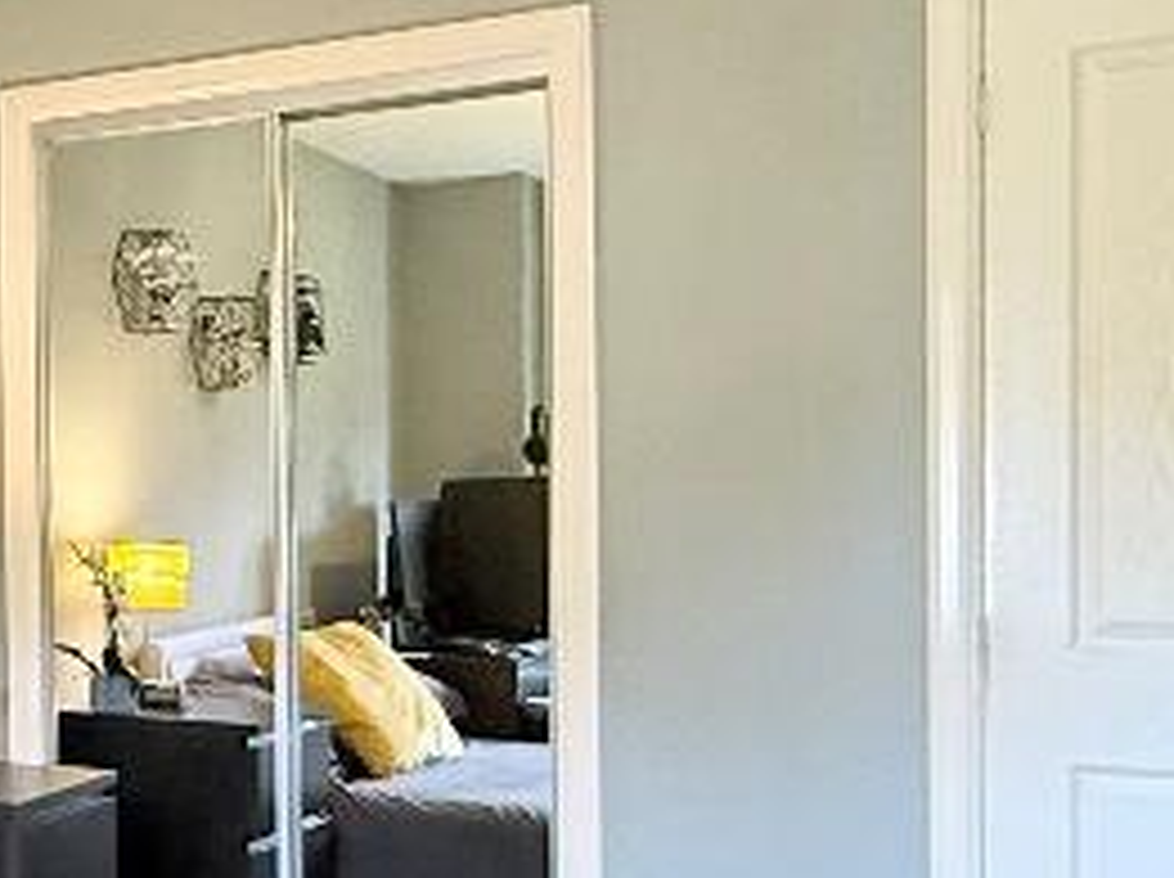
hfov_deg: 30.4
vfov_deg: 26.4
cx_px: -184
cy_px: 536
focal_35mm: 55
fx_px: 1863
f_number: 2.2
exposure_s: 1/50
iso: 500
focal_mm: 2.22
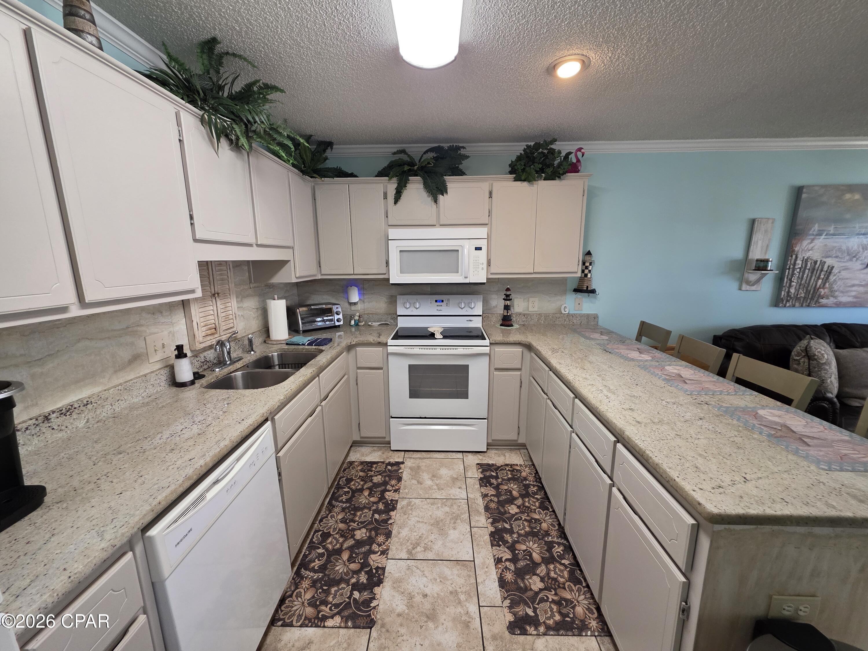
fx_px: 326
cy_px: 326
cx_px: 434
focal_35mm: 13
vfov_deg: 89.9
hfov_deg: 106.2
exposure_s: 1/120
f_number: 1.9
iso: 250
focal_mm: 2.2
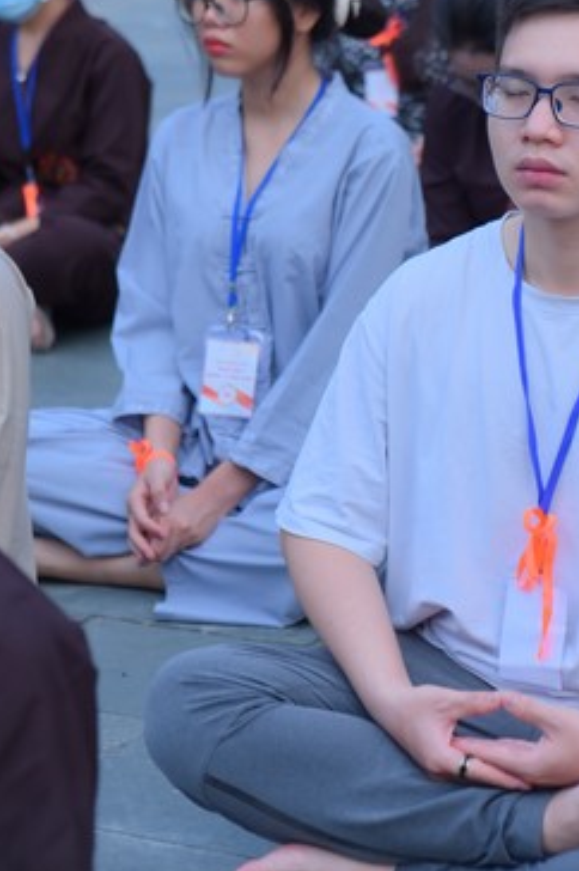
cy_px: 321
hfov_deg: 10.9
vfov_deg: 16.4
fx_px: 3021
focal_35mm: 125
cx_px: 468
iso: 400
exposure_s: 1/125
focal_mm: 70
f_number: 4
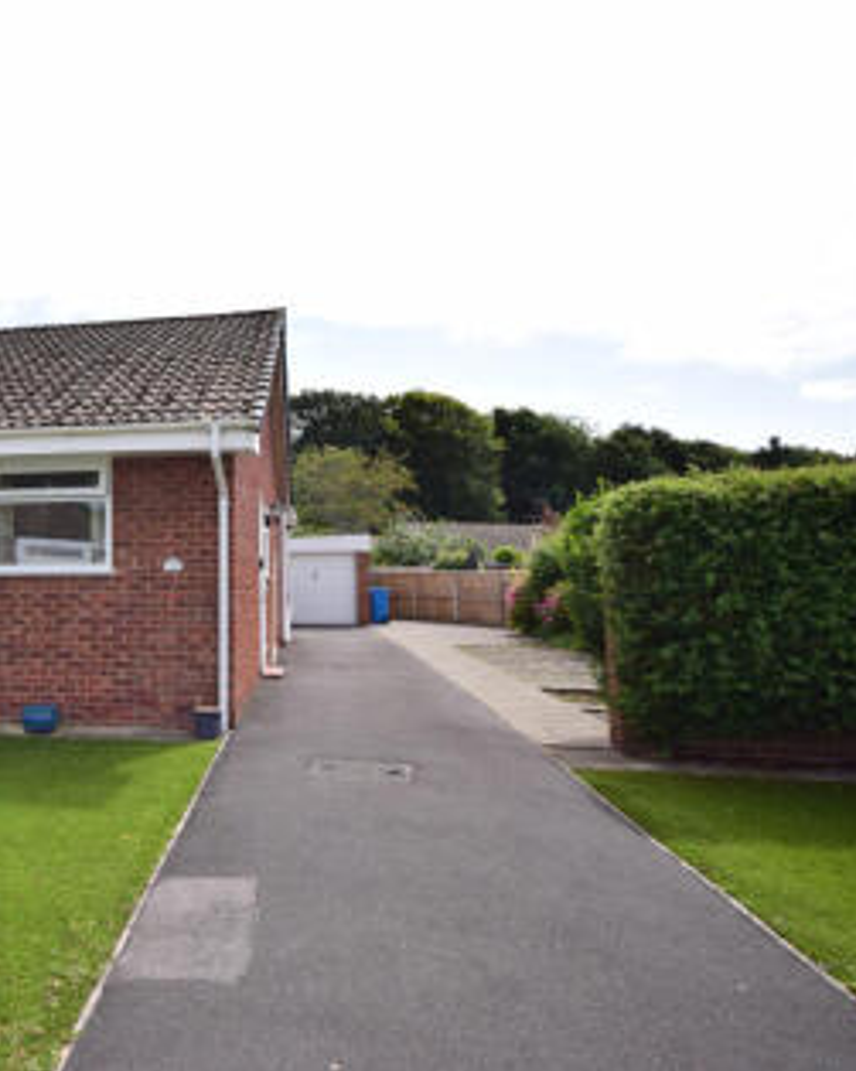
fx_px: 878
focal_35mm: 28
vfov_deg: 62.8
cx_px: 126
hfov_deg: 47.9
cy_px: 534
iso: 320
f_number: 9
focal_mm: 13
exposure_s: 1/1000
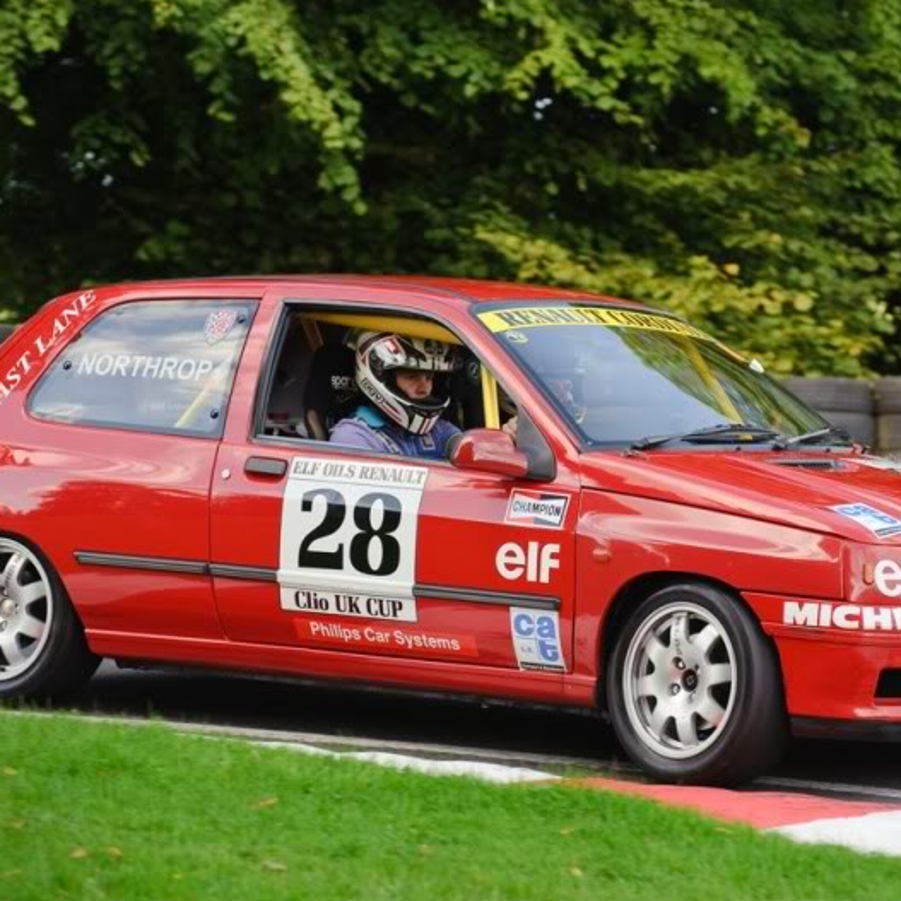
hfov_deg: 10.9
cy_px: 451
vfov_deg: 10.9
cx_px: 561
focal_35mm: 161
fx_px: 4741
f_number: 5.6
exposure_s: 1/640
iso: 800
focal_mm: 125
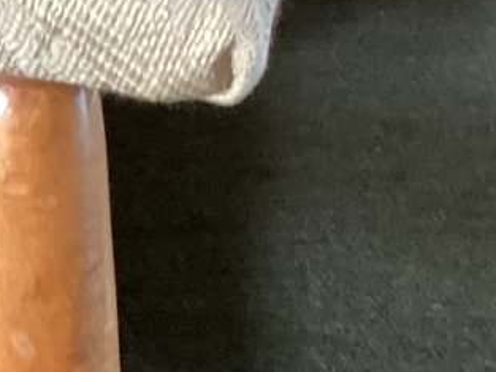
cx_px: -636
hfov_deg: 11.3
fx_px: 2150
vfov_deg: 9.9
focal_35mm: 150
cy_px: 295
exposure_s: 1/25
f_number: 2.4
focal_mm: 3.3
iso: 400
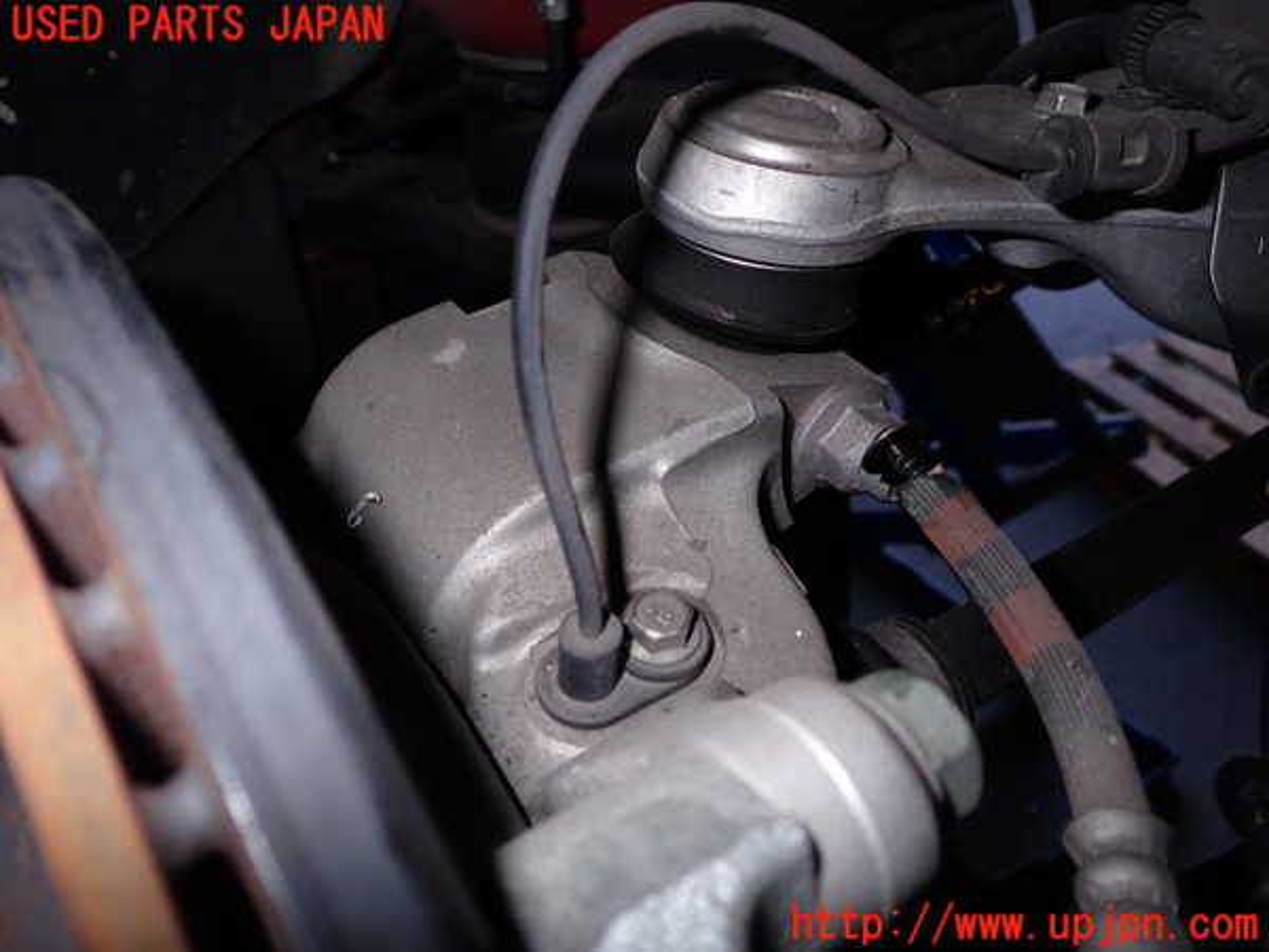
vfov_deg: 46.8
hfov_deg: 60.0
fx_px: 1100
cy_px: 476
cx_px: 634
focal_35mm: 30
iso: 200
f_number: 6.3
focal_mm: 5.4
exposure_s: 1/30
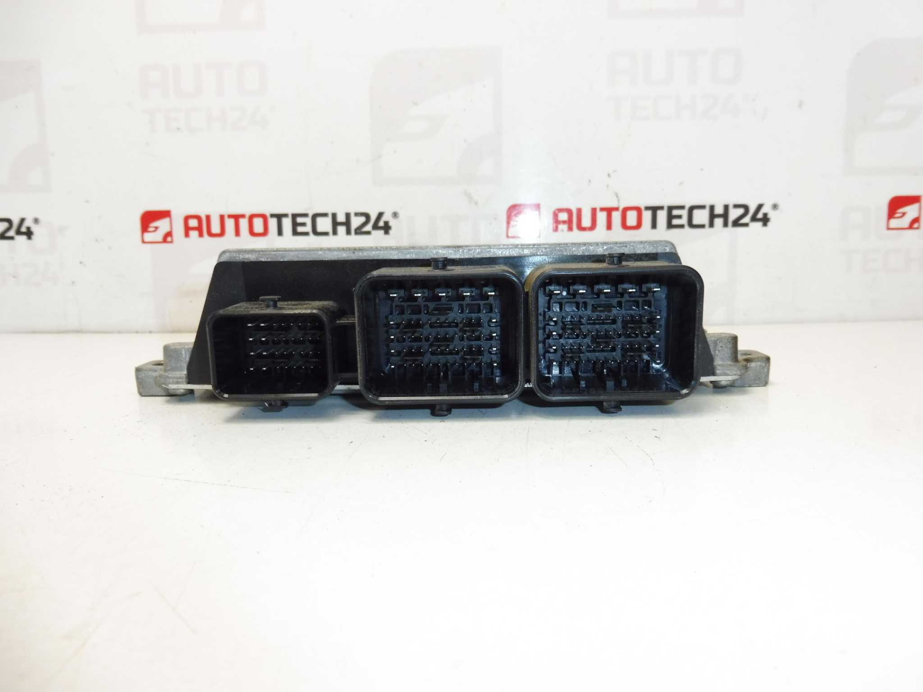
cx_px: 462
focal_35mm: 24
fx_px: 640
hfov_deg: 71.6
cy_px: 346
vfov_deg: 56.8
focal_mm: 4.3
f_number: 3.5
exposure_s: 1/80
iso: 200
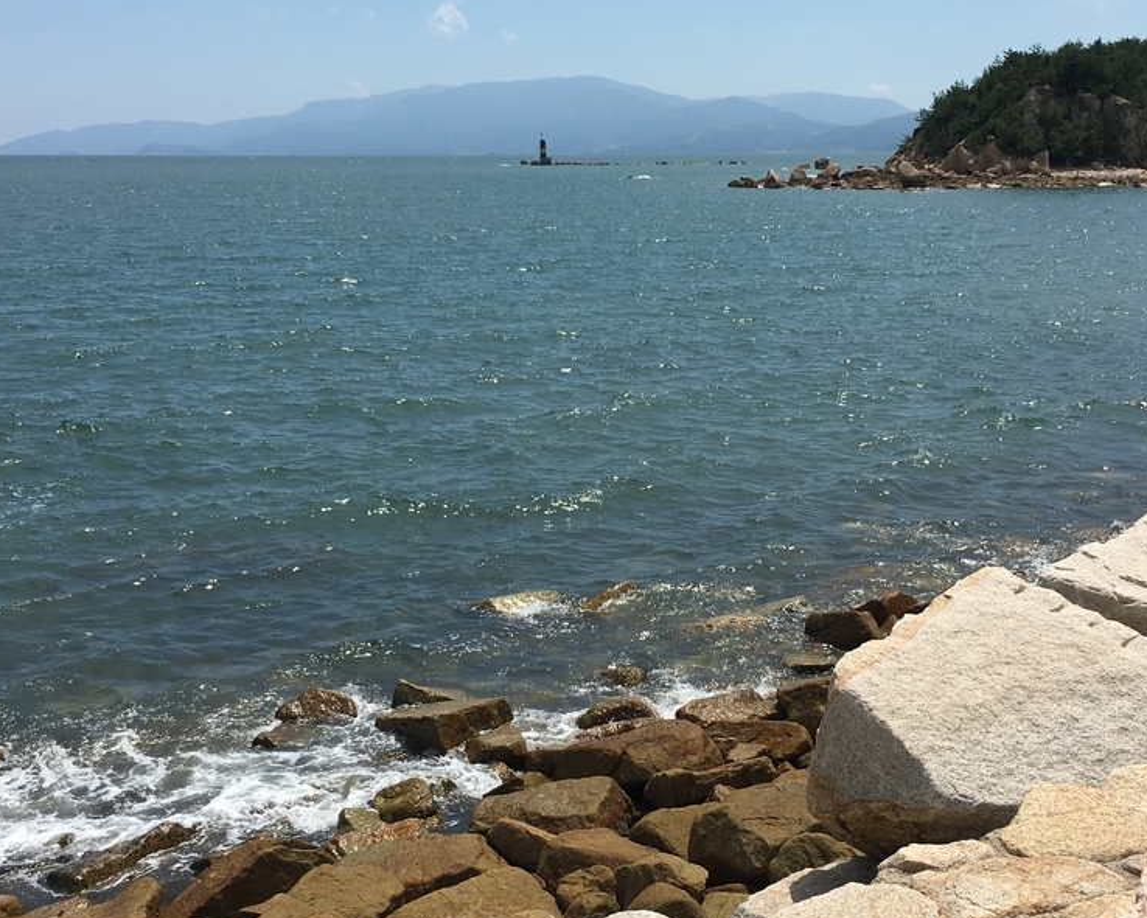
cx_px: 619
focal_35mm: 46
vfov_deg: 32.8
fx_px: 1562
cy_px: 496
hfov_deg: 40.3
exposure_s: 1/2564
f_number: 2.2
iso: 25
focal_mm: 4.15
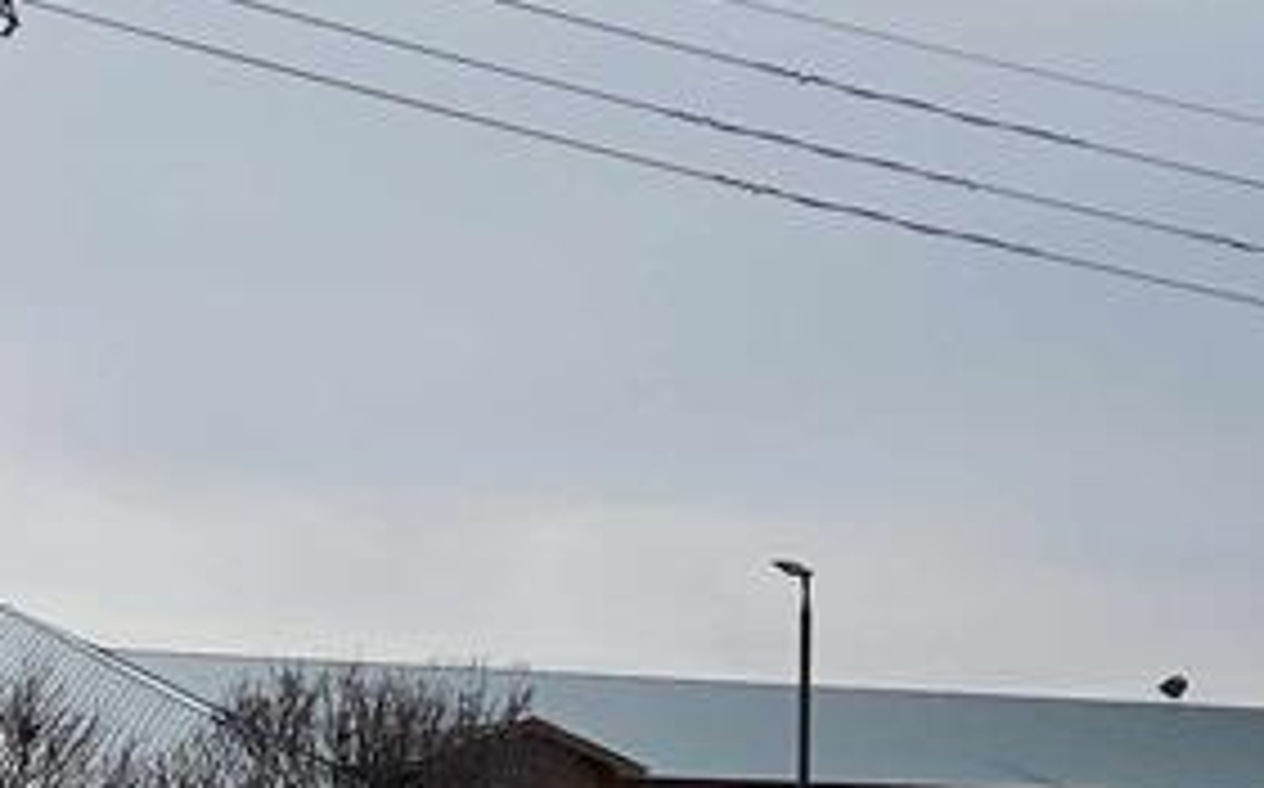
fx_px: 3063
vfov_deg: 14.2
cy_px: 955
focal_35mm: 89
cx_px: 27
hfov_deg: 22.5
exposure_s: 1/4807
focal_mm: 5.4
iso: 25
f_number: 1.8
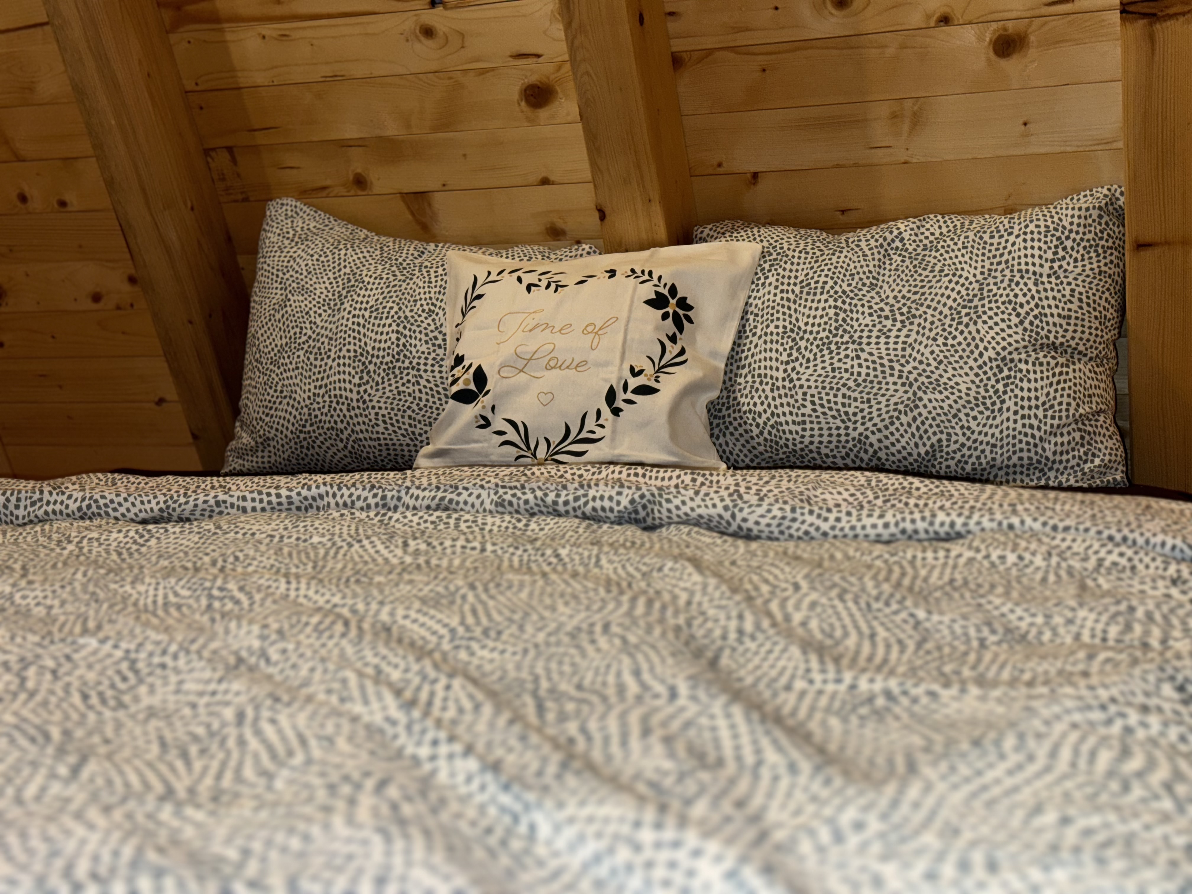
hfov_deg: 39.7
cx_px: 596
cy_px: 447
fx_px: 1653
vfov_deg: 30.3
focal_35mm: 48
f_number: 1.78
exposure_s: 1/17
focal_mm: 6.76
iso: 64
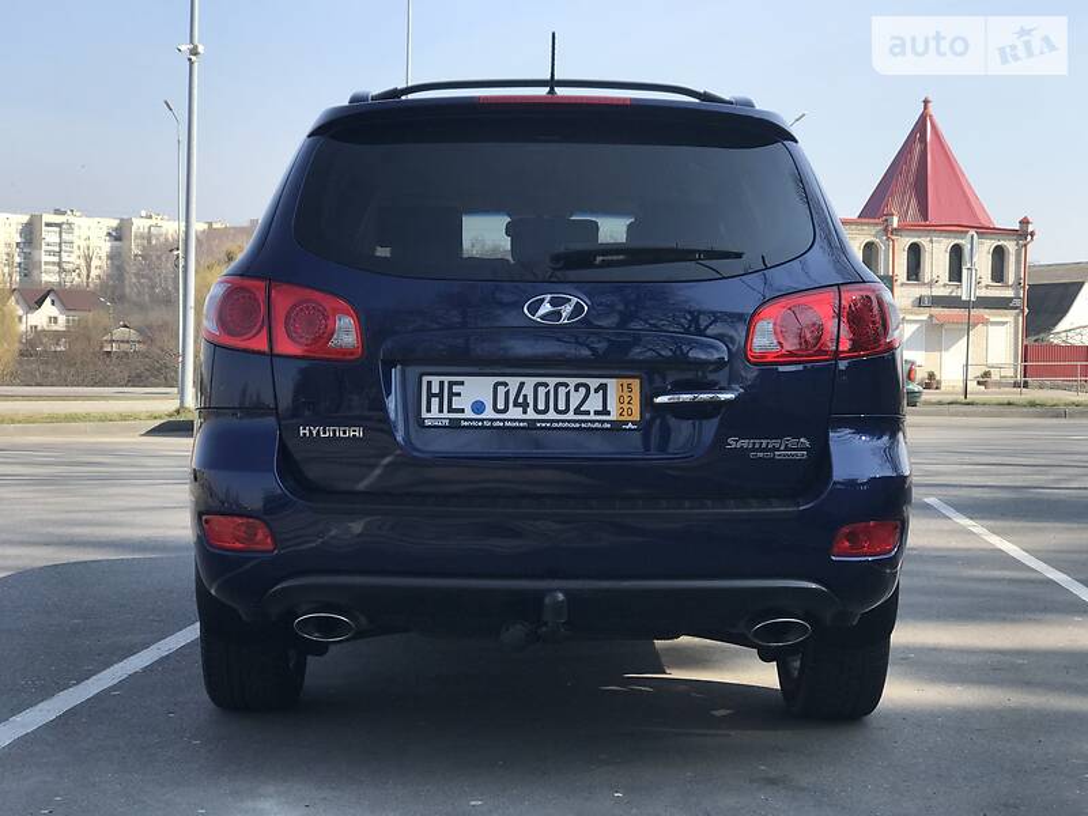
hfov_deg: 33.8
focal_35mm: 57
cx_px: 544
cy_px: 408
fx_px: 1792
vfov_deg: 25.7
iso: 20
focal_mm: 6.6
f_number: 2.8
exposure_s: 1/499
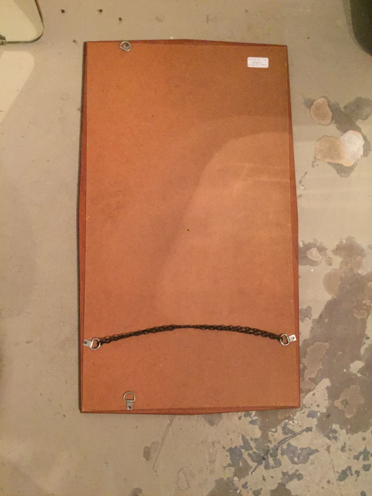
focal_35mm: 29
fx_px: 416
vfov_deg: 61.7
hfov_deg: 48.2
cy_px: 248
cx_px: 186
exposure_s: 1/17
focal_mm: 4.15
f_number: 2.2
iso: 400
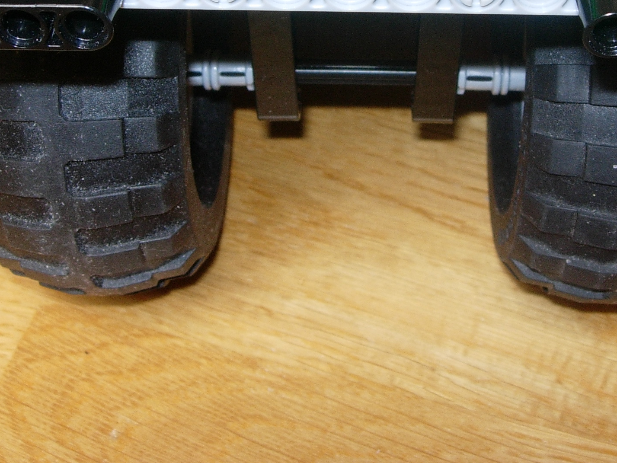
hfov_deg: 28.1
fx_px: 1230
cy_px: 48
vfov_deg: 20.9
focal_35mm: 69
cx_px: 363
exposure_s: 1/38
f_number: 4.8
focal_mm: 7.8
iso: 79
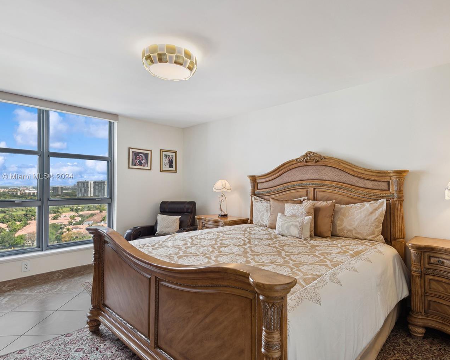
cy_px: 177
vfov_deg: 70.8
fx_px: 253
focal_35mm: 19
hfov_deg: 83.1
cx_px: 244
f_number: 8
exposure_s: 1/20
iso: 250
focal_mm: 16
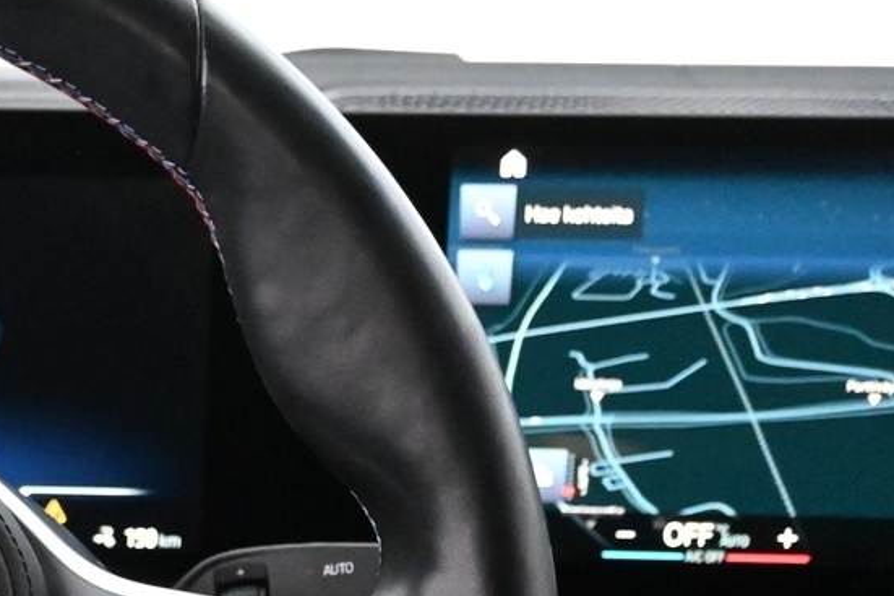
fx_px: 2463
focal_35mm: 99
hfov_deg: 18.9
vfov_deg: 13.5
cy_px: 672
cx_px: -303
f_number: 4
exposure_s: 1/40
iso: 8000
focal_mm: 22.5
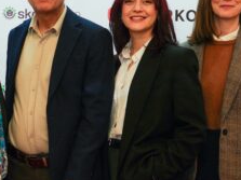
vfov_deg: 10.8
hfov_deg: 14.2
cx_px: 4
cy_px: 156
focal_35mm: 137
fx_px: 953
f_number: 2.8
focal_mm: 31
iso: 640
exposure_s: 1/250
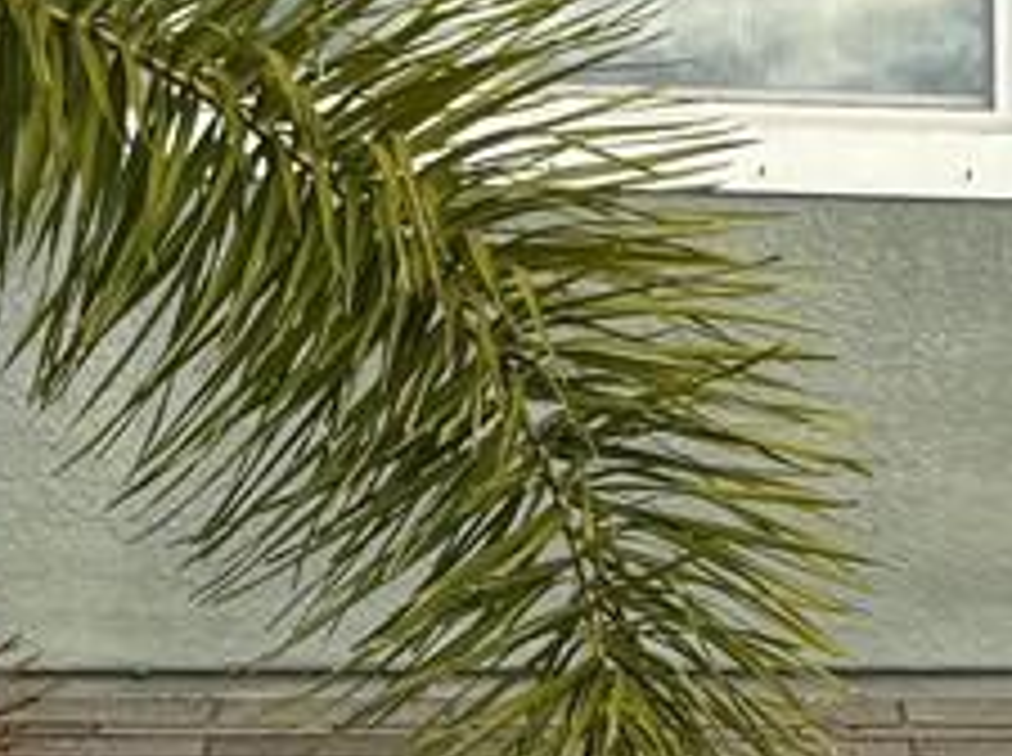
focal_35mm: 171
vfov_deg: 8.6
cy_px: 621
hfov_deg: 11.2
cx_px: 1376
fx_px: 4991
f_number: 1.78
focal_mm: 6.76
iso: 80
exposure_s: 1/1653
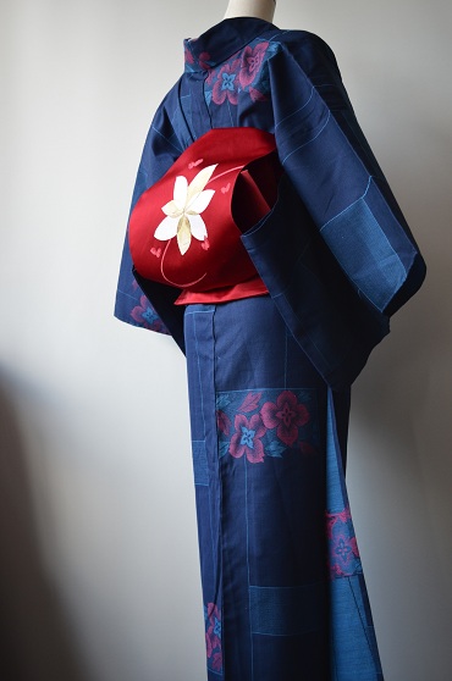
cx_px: 226
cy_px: 340
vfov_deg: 38.9
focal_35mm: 51
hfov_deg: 26.4
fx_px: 964
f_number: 5
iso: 400
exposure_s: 1/60
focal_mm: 34
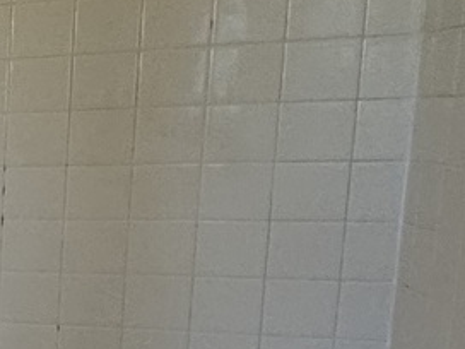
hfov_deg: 16.7
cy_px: 282
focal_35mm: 74
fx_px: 994
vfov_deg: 19.7
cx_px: -547
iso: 250
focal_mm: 2.22
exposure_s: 1/99
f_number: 2.2
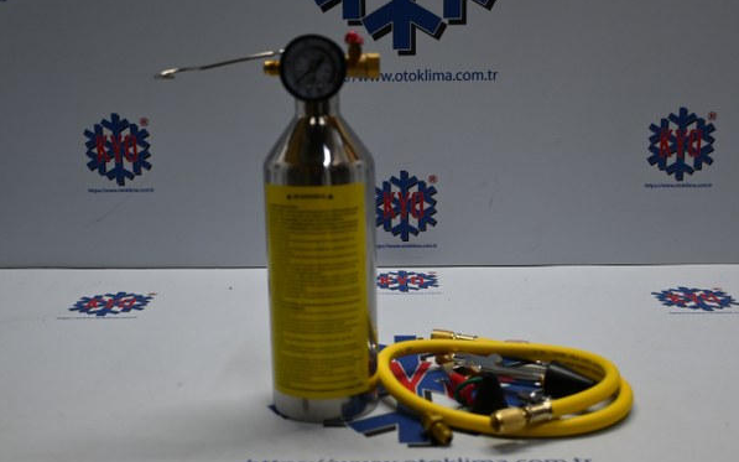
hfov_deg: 46.2
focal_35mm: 43
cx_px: 369
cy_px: 242
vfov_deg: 29.9
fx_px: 866
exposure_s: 1/125
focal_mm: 28
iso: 560
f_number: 4.5
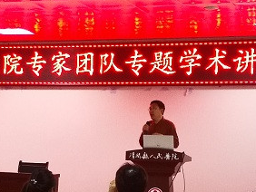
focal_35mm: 100
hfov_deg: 19.6
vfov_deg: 14.6
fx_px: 740
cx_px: 86
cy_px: 178
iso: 200
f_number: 1.6
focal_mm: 3.95
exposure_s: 1/33.3
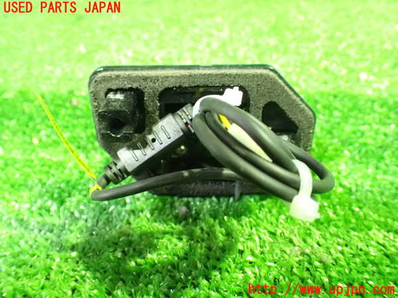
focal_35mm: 30
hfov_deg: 60.0
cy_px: 149
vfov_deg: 46.8
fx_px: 345
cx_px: 199
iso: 1600
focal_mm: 5.4
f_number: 2.3
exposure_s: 1/25
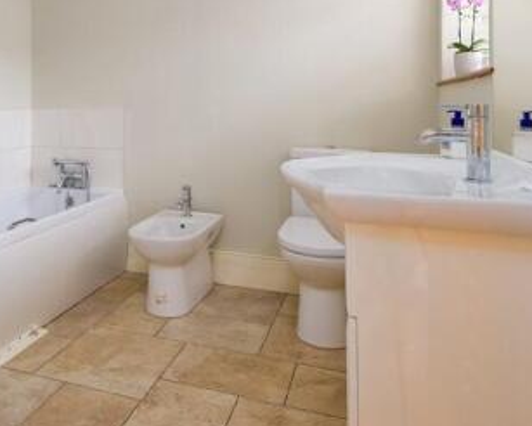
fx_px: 504
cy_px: 94
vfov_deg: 44.0
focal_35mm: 32
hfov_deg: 54.1
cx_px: 164
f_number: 7.1
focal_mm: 10.4
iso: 160
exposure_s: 1
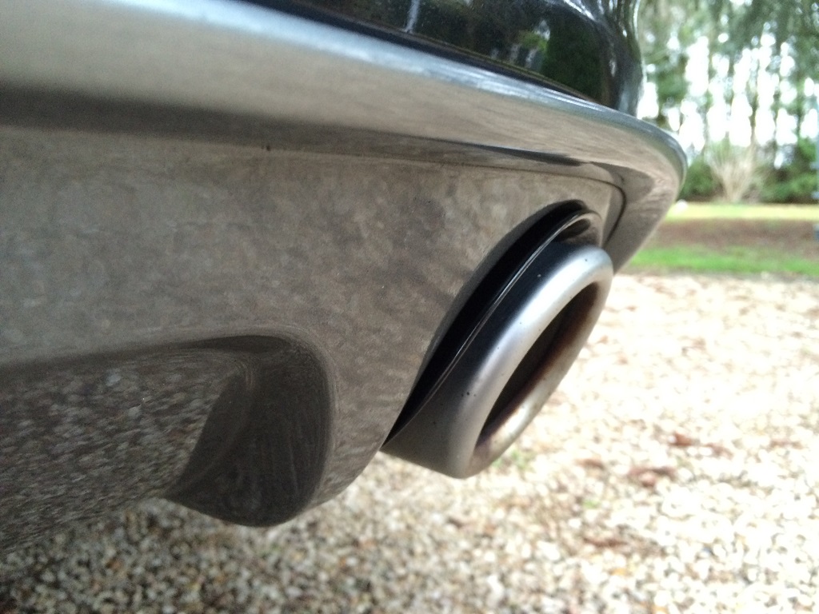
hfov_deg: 61.7
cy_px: 307
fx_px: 686
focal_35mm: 29
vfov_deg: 48.2
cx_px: 410
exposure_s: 1/15
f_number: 2.2
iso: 250
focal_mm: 4.15
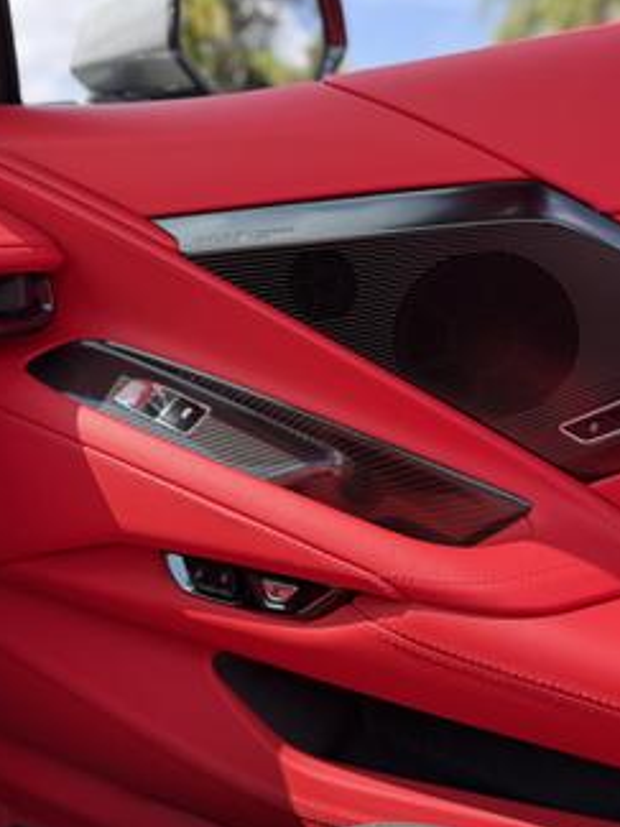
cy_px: 459
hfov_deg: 49.6
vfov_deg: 63.3
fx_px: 669
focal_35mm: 28
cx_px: 268
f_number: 1.78
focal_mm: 6.76
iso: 100
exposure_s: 1/822
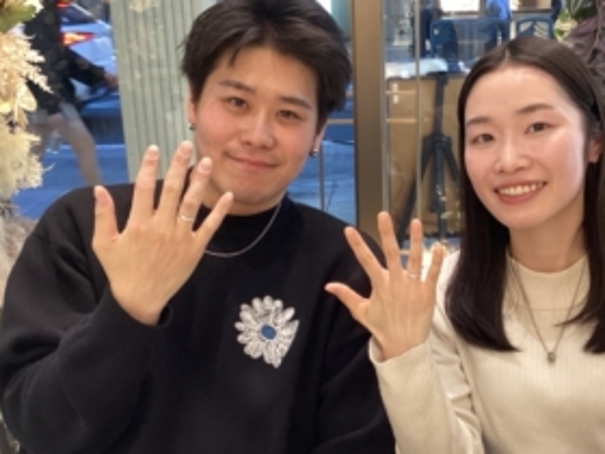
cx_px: 386
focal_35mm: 49
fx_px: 856
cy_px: 257
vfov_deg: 29.6
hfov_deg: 38.6
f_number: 2.4
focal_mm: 3.3
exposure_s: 1/60
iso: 200
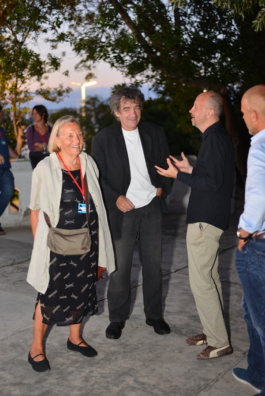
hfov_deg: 27.0
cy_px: 198
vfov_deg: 39.6
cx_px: 132
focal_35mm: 50
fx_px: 551
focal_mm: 50
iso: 1250
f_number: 2
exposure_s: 1/100
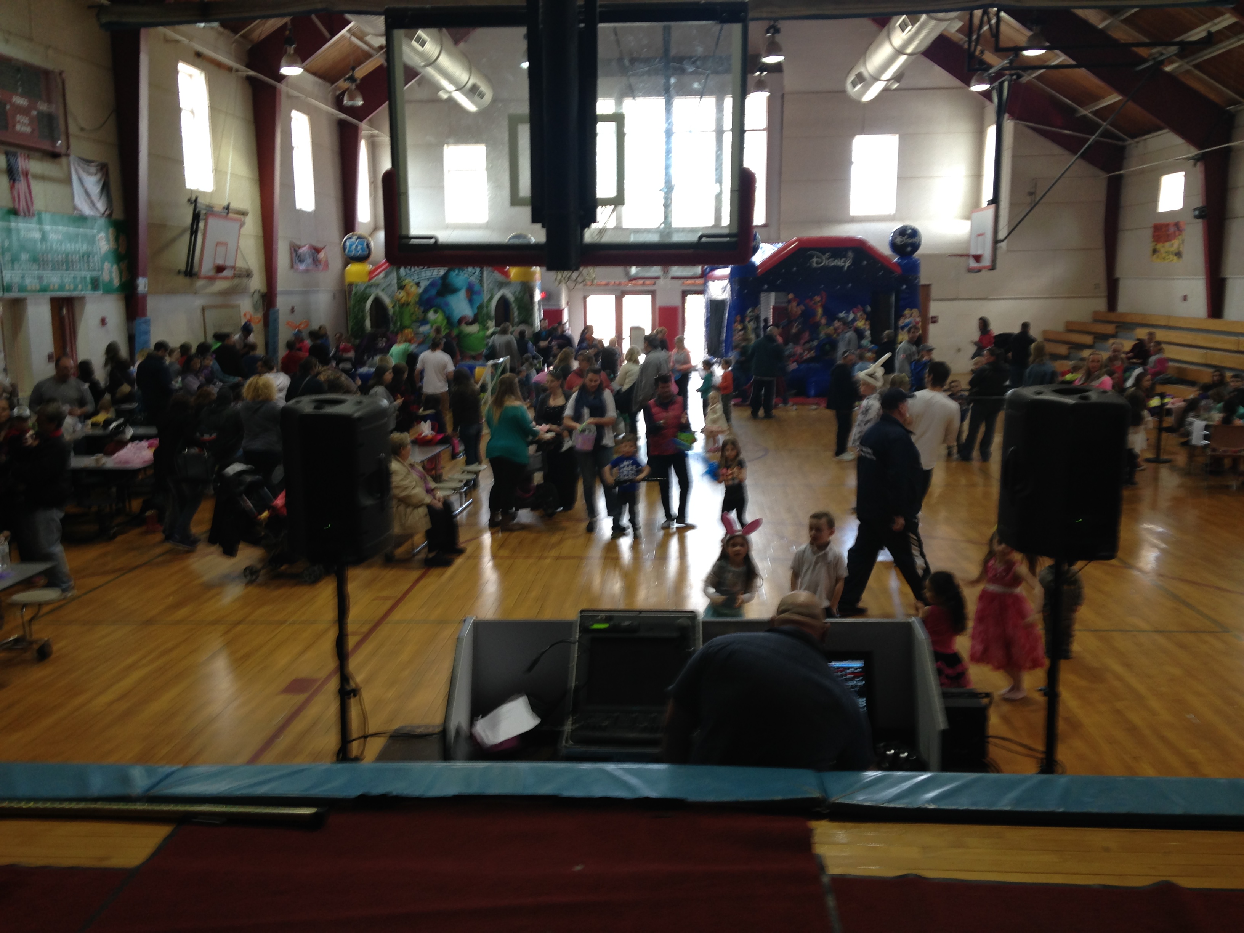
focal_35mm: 33
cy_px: 466
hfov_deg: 55.4
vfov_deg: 42.9
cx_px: 622
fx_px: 1186
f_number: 2.4
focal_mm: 4.12
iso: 50
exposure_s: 1/20
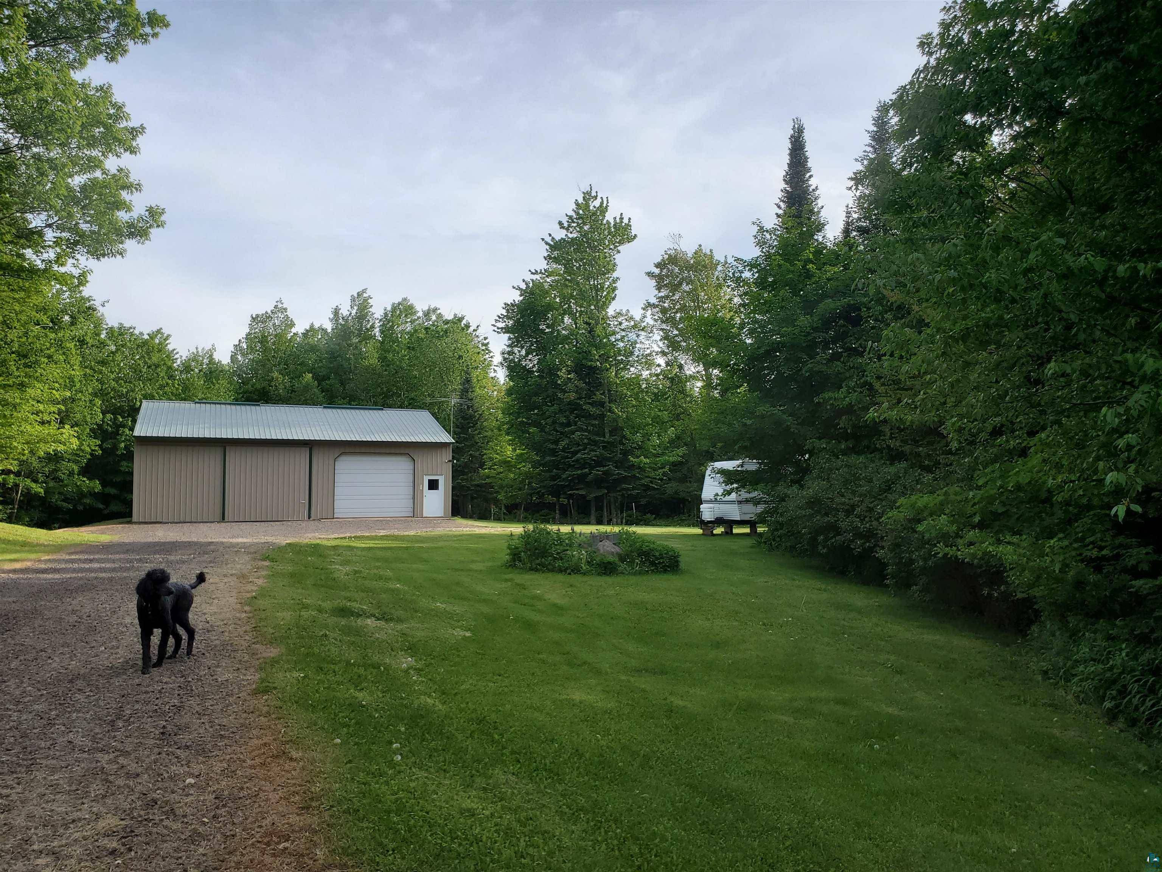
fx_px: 873
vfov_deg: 53.1
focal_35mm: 26
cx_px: 581
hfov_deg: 67.3
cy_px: 436
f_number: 2.4
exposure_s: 1/968
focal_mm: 4.3
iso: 50
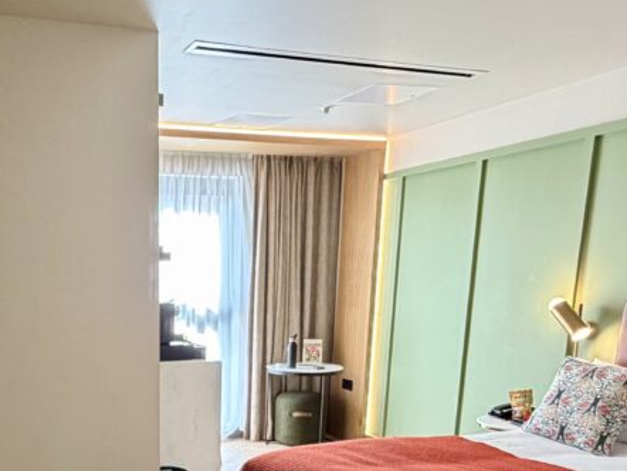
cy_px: 428
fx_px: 689
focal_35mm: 38
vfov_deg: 35.4
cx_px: 146
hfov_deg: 46.9
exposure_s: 1/81
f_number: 2.2
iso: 320
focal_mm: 2.22
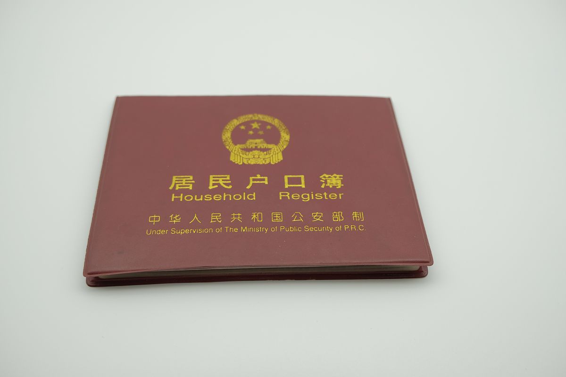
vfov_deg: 32.6
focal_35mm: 41
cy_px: 188
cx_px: 283
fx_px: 645
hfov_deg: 47.4
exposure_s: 1/110
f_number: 4.4
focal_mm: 27.1
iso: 200
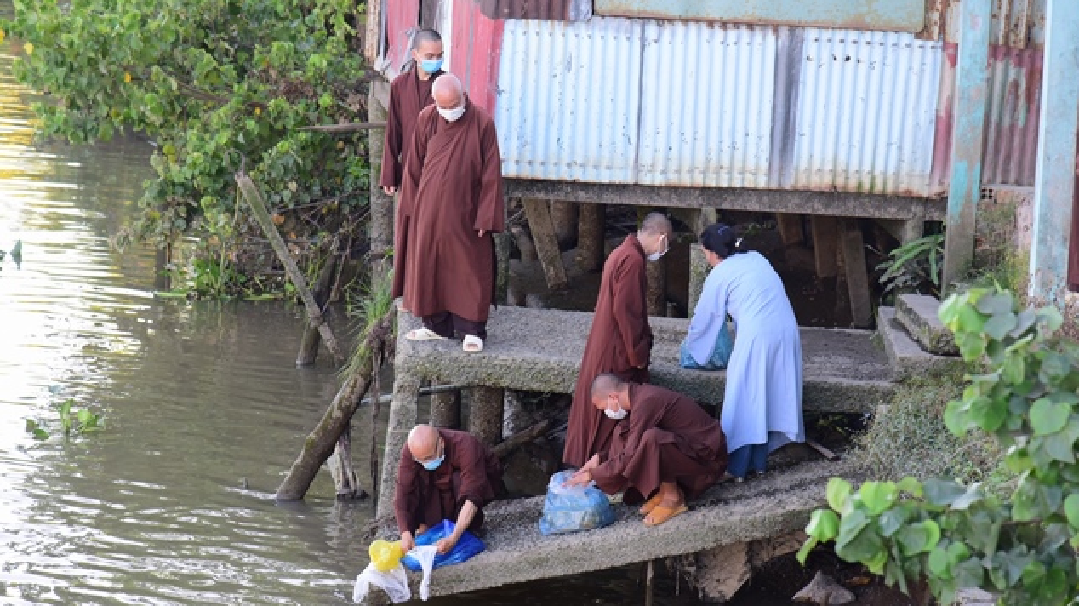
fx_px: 3689
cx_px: 550
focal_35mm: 129
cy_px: 332
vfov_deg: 9.4
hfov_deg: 16.6
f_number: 5
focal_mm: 120
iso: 1000
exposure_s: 1/250
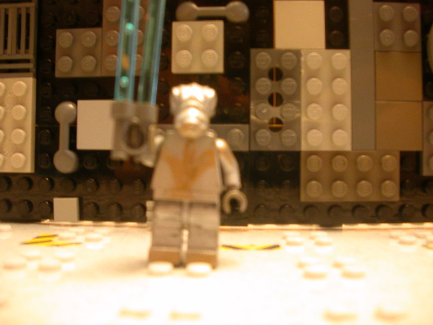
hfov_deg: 50.1
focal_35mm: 37
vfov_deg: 38.7
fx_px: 463
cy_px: 162
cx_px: 216
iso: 144
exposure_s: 1/3.8
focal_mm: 5.6
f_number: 2.7
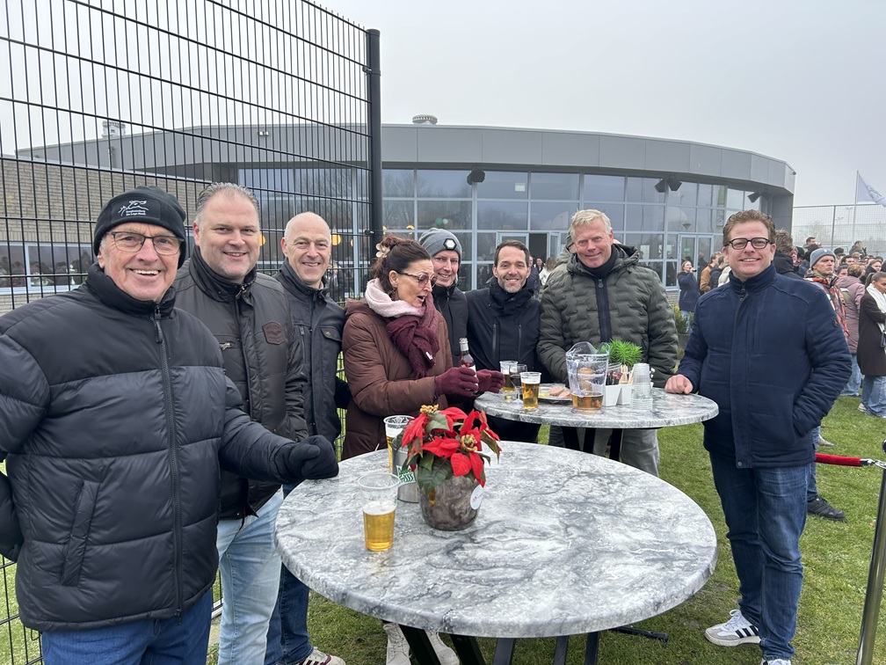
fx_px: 665
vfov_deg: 53.1
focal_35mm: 26
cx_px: 443
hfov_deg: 67.3
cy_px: 332
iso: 40
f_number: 1.5
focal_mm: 5.7
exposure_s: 1/236
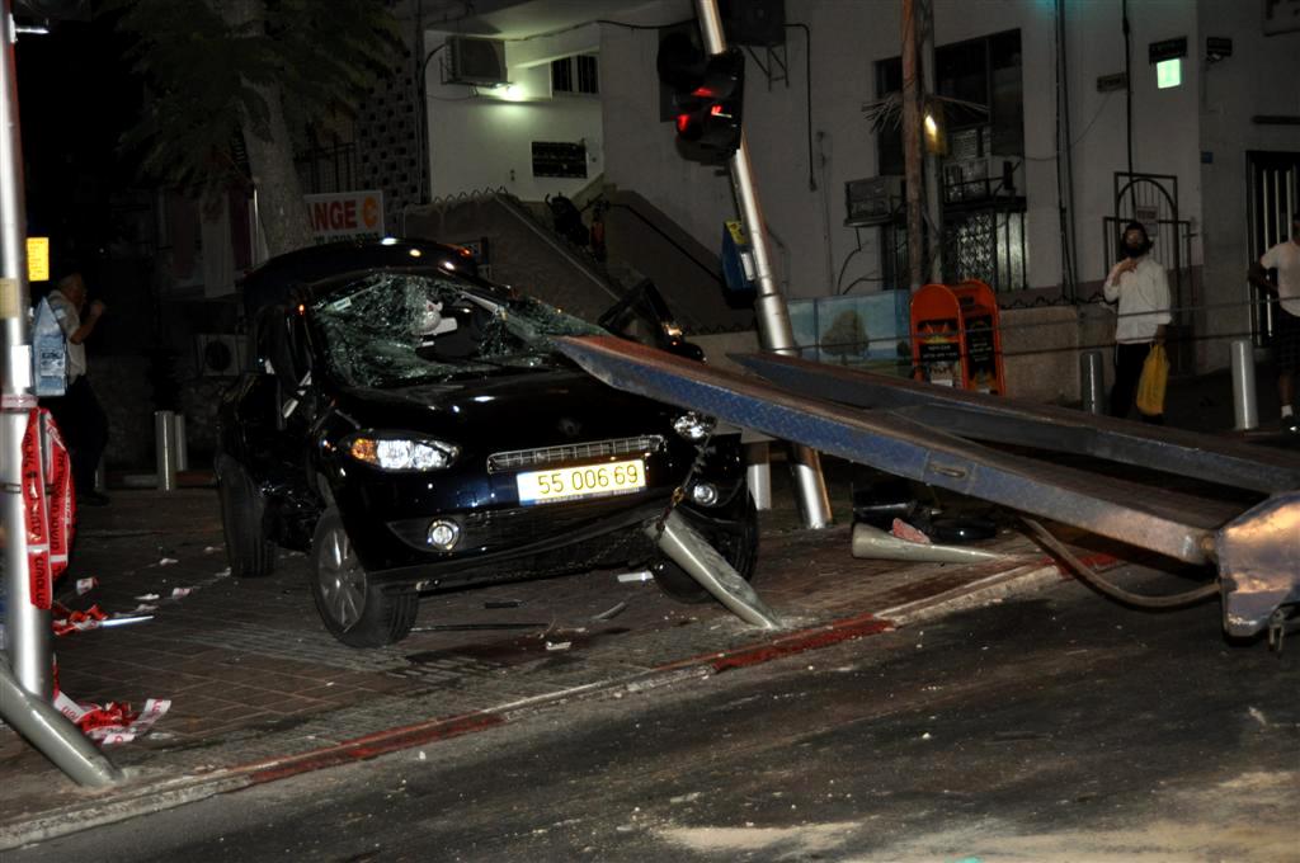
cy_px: 432
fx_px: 2380
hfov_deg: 30.5
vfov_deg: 20.6
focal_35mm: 66
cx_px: 650
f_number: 4.5
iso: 800
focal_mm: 44
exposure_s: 1/60
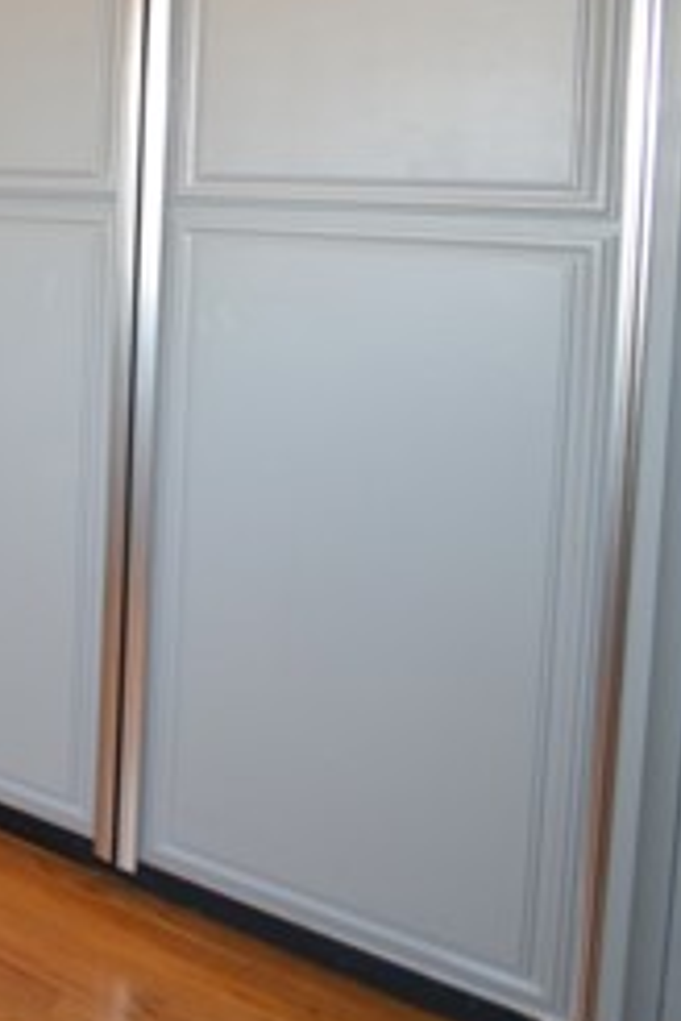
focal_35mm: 39
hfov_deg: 21.2
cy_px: 228
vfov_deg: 47.3
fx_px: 1107
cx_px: -573
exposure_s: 1/60
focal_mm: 10
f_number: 4
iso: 220
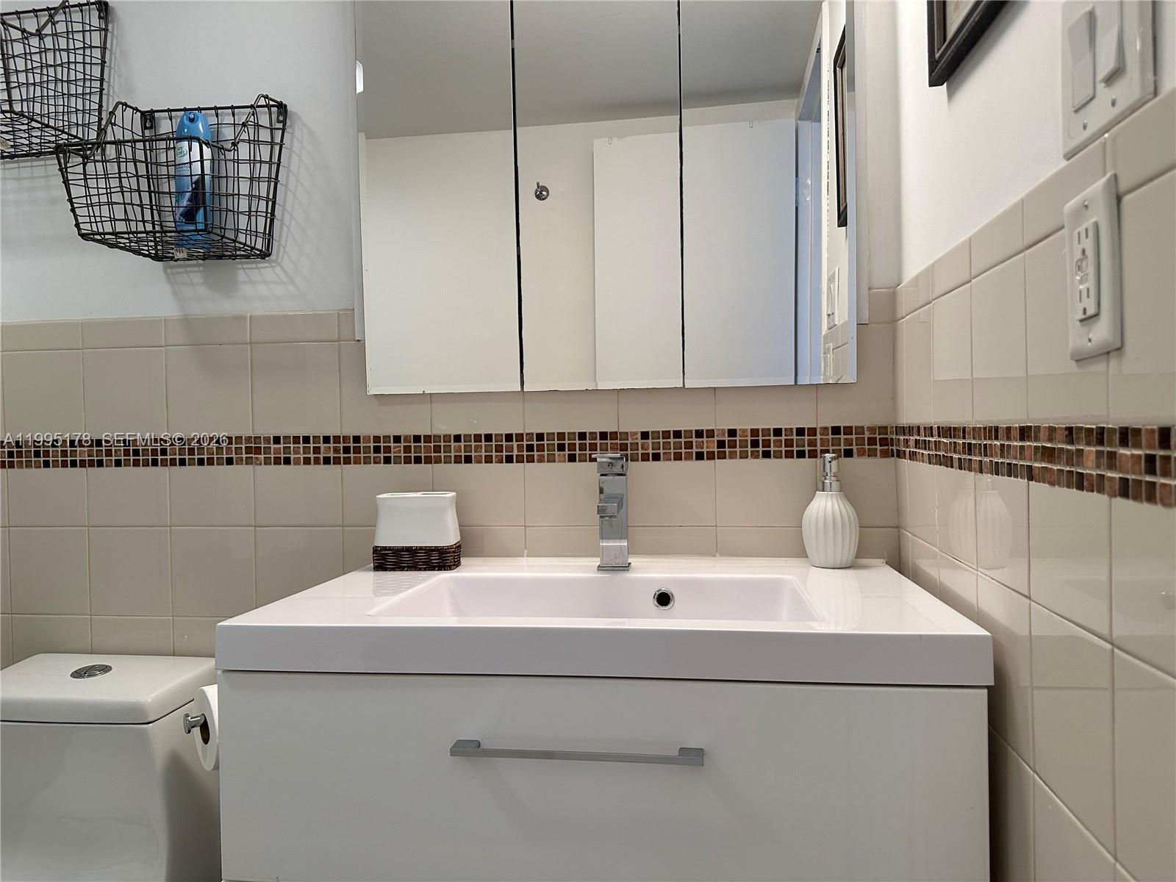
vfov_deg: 56.8
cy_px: 441
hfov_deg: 71.6
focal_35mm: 24
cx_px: 588
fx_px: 815
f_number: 1.78
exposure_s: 1/120
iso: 160
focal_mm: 6.86
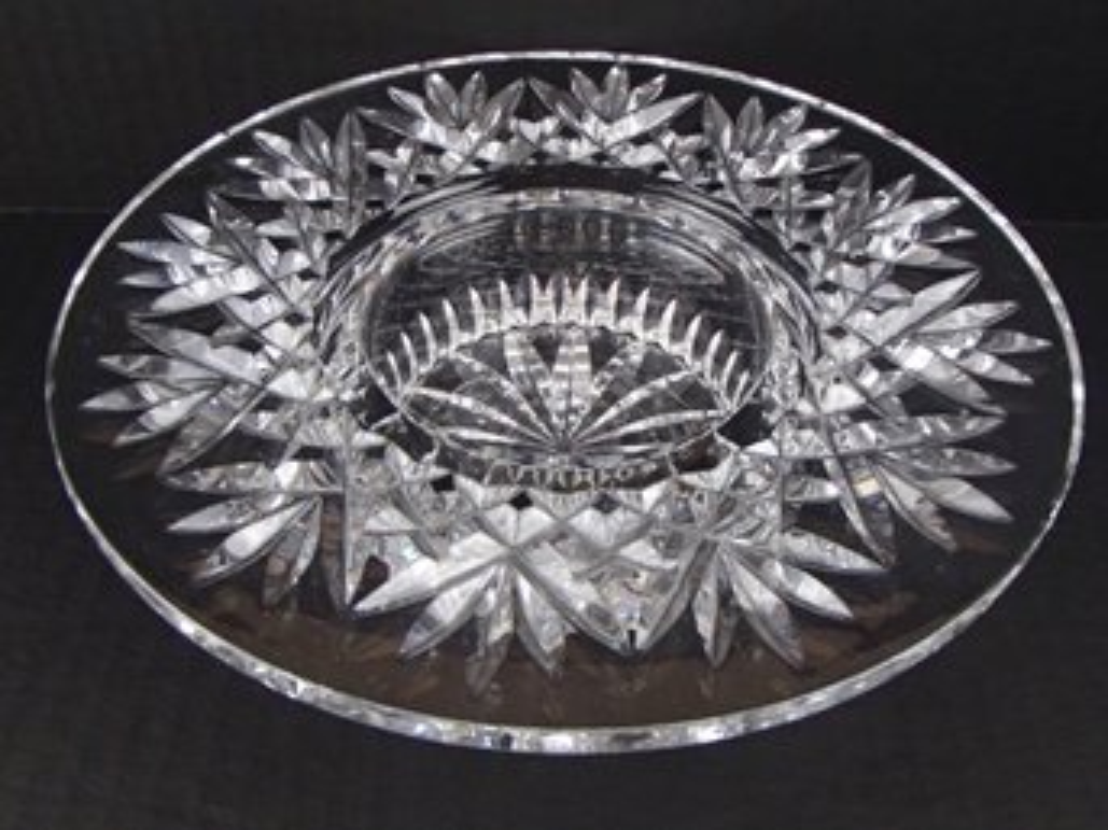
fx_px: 1184
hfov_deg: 50.2
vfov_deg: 38.6
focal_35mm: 37
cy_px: 415
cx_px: 554
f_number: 4.7
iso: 800
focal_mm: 6.64
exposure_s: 1/100
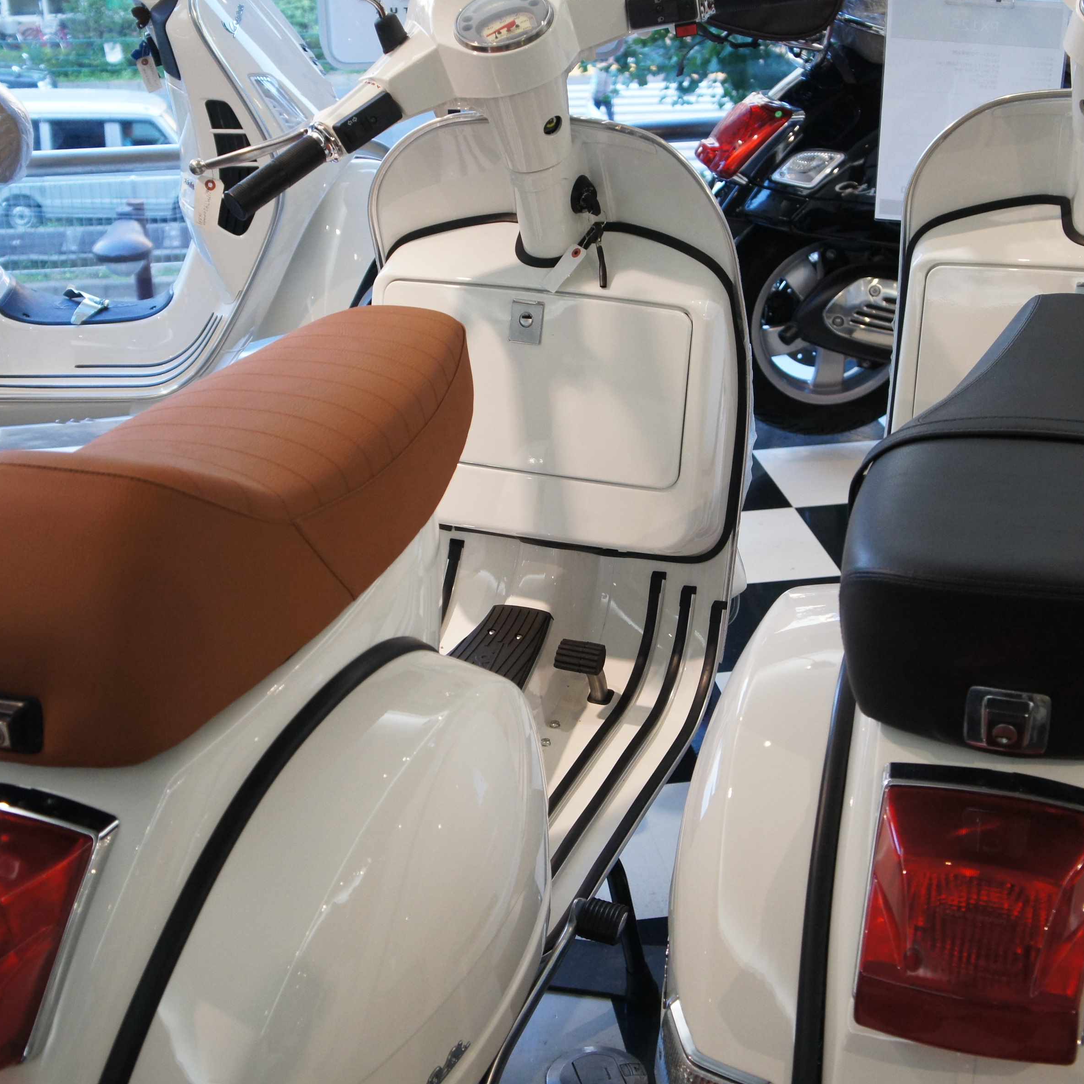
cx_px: 543
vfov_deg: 34.0
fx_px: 1771
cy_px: 541
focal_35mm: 50
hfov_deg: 34.0
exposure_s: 1/160
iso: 1250
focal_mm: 26
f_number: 4
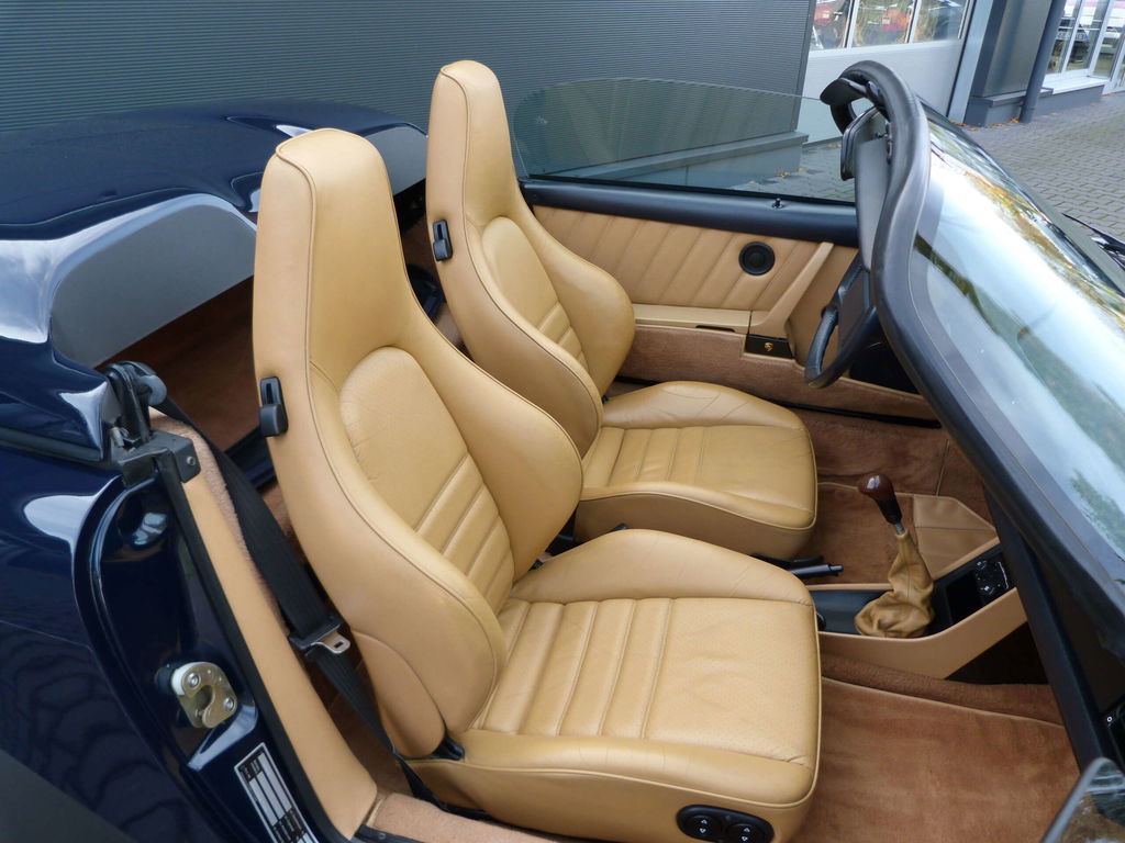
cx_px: 562
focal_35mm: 25
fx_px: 812
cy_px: 422
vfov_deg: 54.9
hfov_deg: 69.4
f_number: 2.8
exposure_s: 1/80
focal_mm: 4.5
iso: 80
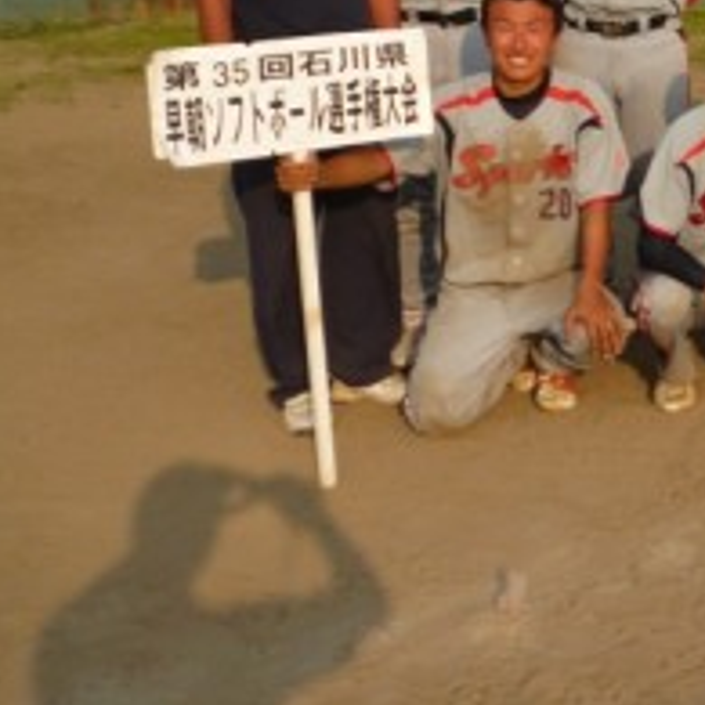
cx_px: 1070
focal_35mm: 76
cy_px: 22
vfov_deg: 22.0
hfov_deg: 19.7
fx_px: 1751
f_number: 9
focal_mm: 5
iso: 100
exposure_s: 1/100
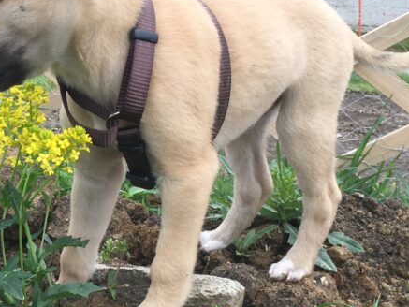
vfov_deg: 21.6
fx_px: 804
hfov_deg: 27.3
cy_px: 151
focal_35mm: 68
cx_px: 22
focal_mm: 4.15
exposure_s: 1/455
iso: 25
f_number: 2.2
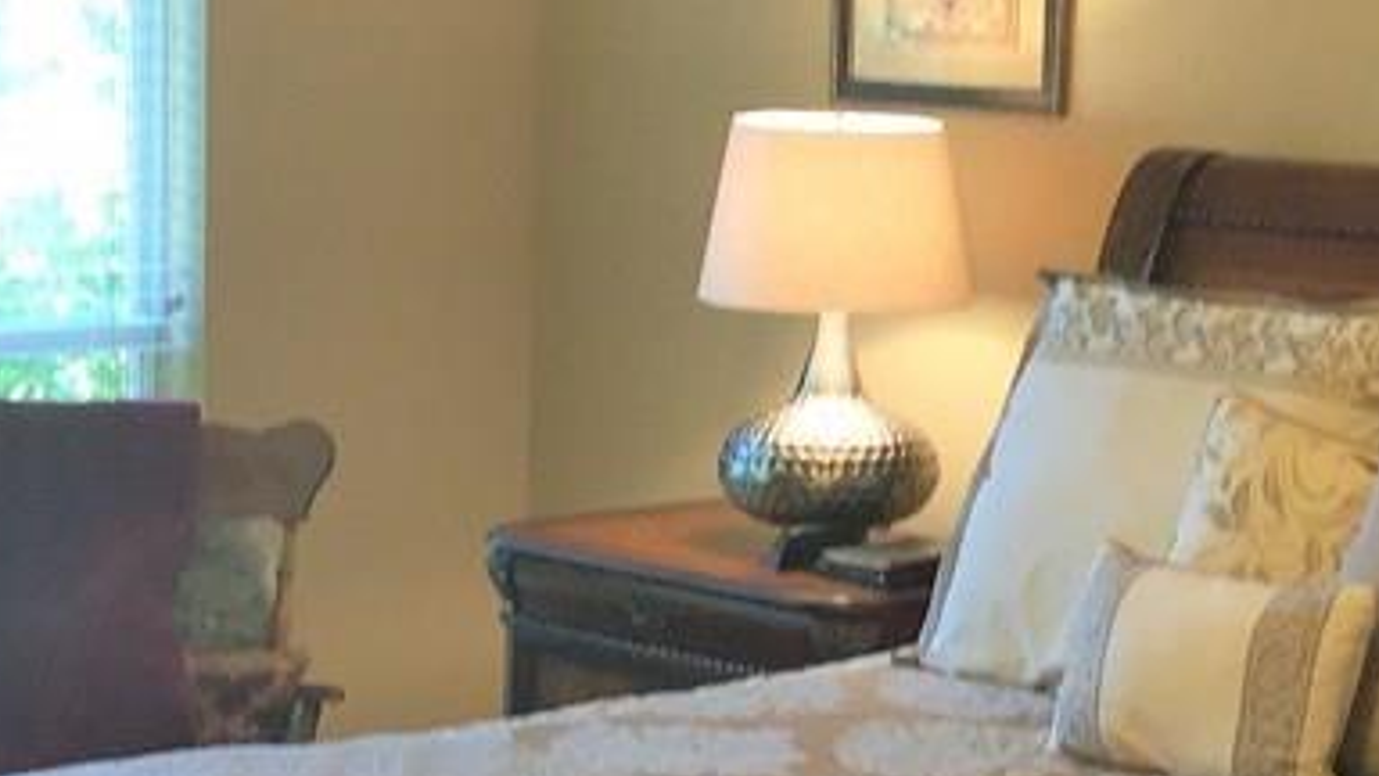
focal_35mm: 90
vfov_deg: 13.4
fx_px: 3291
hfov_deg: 23.3
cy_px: 341
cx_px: 1092
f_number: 2.4
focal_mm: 3.3
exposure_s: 1/30
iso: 80
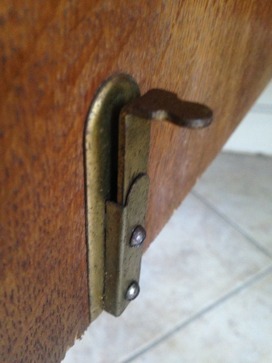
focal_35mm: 33
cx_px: 136
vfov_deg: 55.4
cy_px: 182
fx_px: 346
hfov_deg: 42.9
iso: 400
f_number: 2.4
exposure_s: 1/17
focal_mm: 4.12
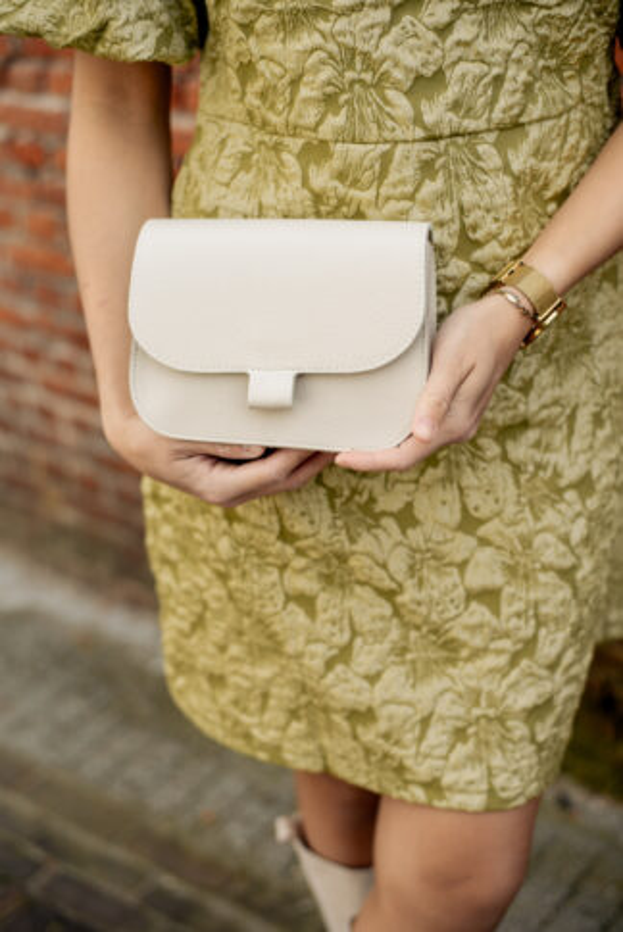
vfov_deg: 39.6
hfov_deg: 27.0
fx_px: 1296
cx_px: 312
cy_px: 466
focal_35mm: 50
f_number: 2.5
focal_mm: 50
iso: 125
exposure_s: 1/800
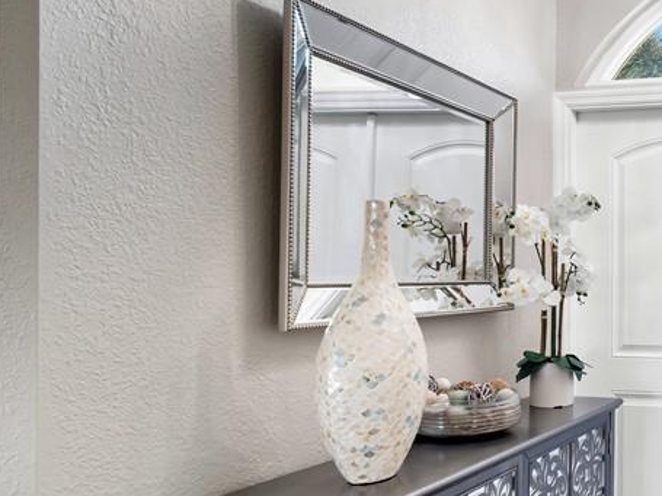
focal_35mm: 36
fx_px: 688
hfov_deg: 40.6
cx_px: 739
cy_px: 288
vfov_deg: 39.5
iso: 200
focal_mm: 8
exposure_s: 1/6
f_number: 7.1
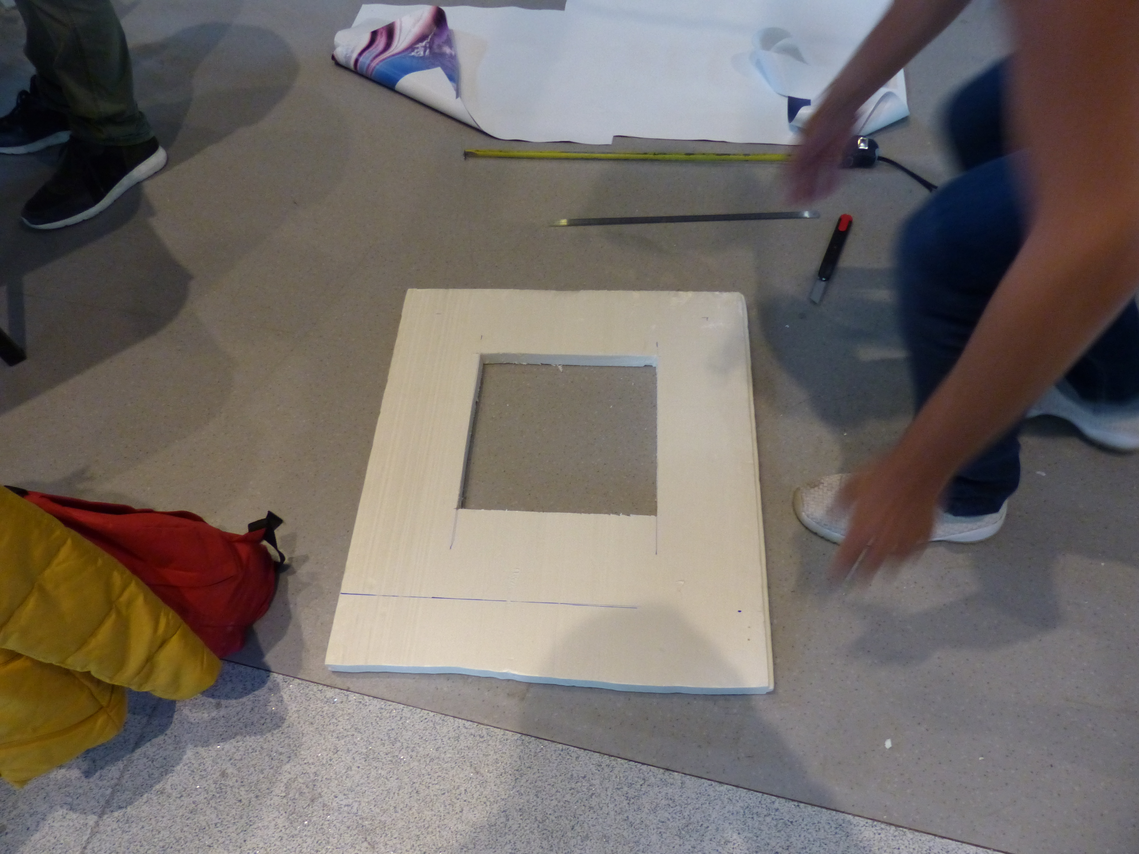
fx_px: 823
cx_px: 570
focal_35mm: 25
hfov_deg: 69.4
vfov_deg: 54.9
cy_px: 427
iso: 400
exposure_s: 1/25
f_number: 2.8
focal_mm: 4.5
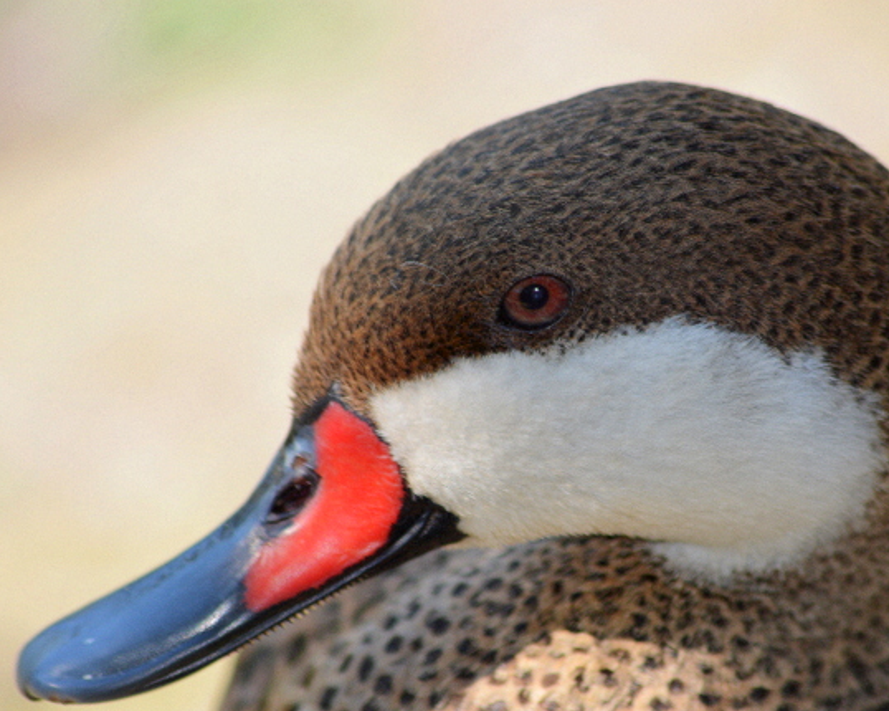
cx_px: 549
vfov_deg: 3.8
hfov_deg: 4.7
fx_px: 10749
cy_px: 433
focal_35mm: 409
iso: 100
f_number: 5.6
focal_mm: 195
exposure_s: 1/200
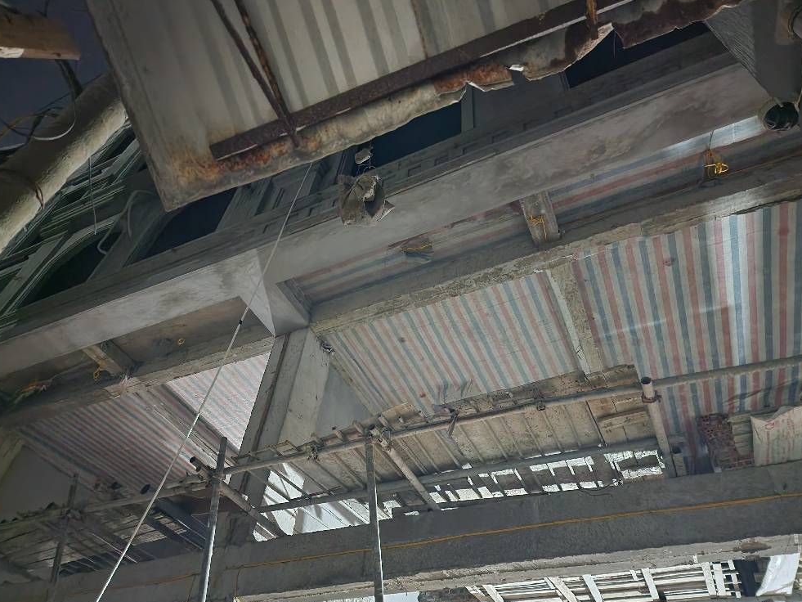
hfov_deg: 71.6
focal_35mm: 24
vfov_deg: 56.8
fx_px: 556
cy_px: 313
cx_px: 395
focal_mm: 6.4
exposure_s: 1/8
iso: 1600
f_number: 1.8
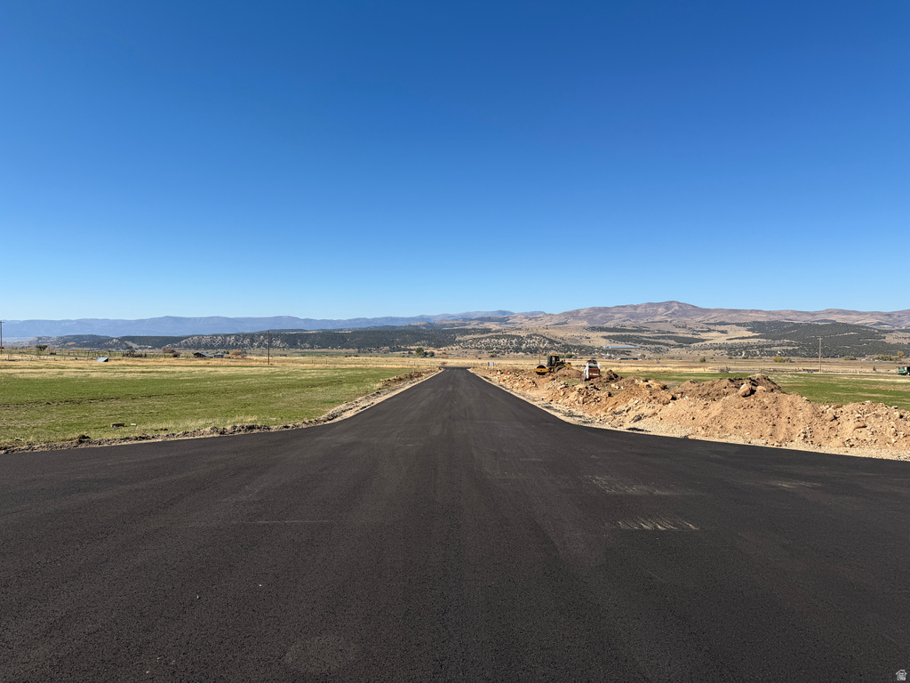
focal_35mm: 24
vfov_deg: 56.8
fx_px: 631
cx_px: 455
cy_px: 342
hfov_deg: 71.6
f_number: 1.78
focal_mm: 6.76
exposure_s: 1/5714
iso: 80
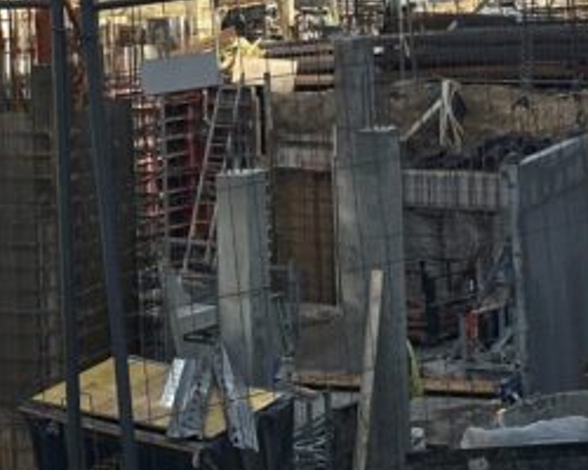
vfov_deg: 7.9
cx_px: 52
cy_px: -303
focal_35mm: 192
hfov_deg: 10.0
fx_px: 3341
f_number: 1.78
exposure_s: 1/5000
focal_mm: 6.86
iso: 64
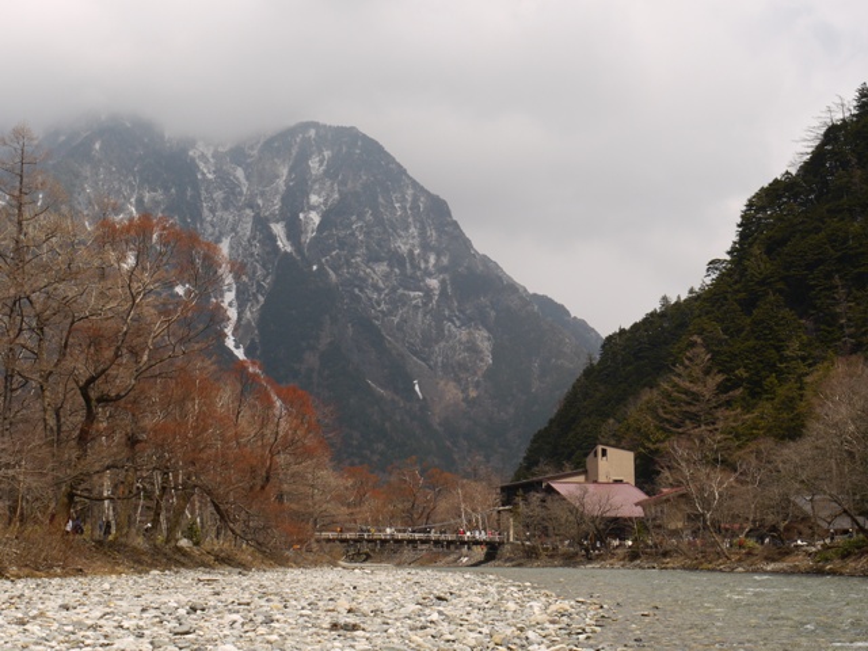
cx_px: 434
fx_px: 1304
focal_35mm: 52
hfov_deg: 36.8
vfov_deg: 28.0
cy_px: 326
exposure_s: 1/320
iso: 100
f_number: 9
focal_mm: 26
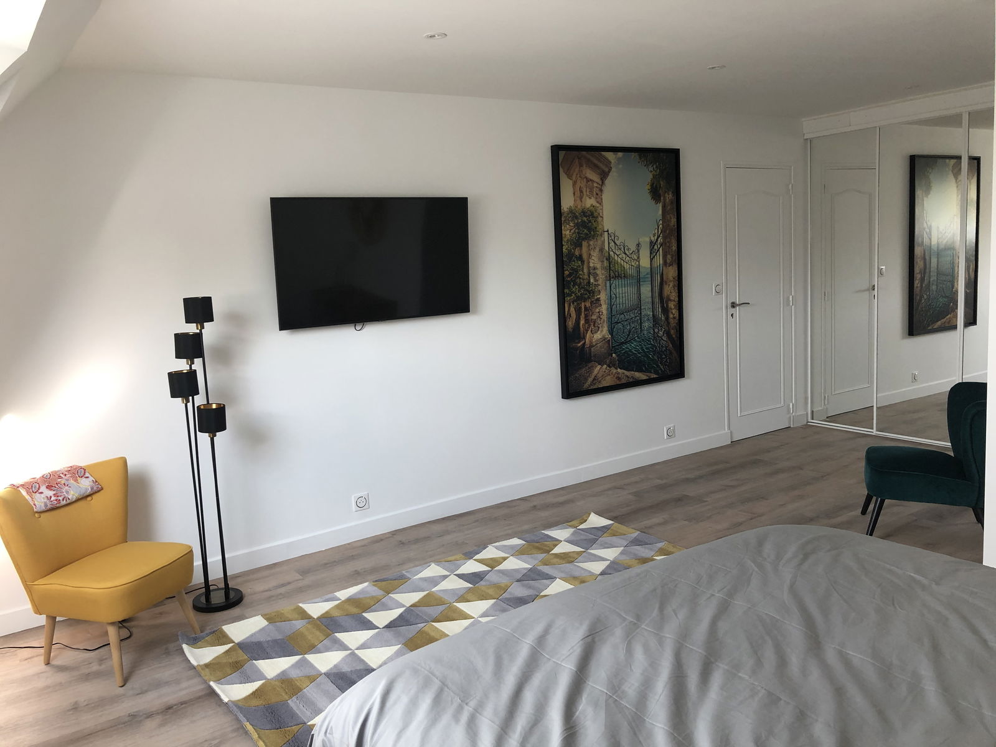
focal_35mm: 28
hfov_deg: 63.4
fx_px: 806
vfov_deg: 49.7
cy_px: 374
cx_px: 498
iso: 25
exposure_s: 1/40
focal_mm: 3.99
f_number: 1.8
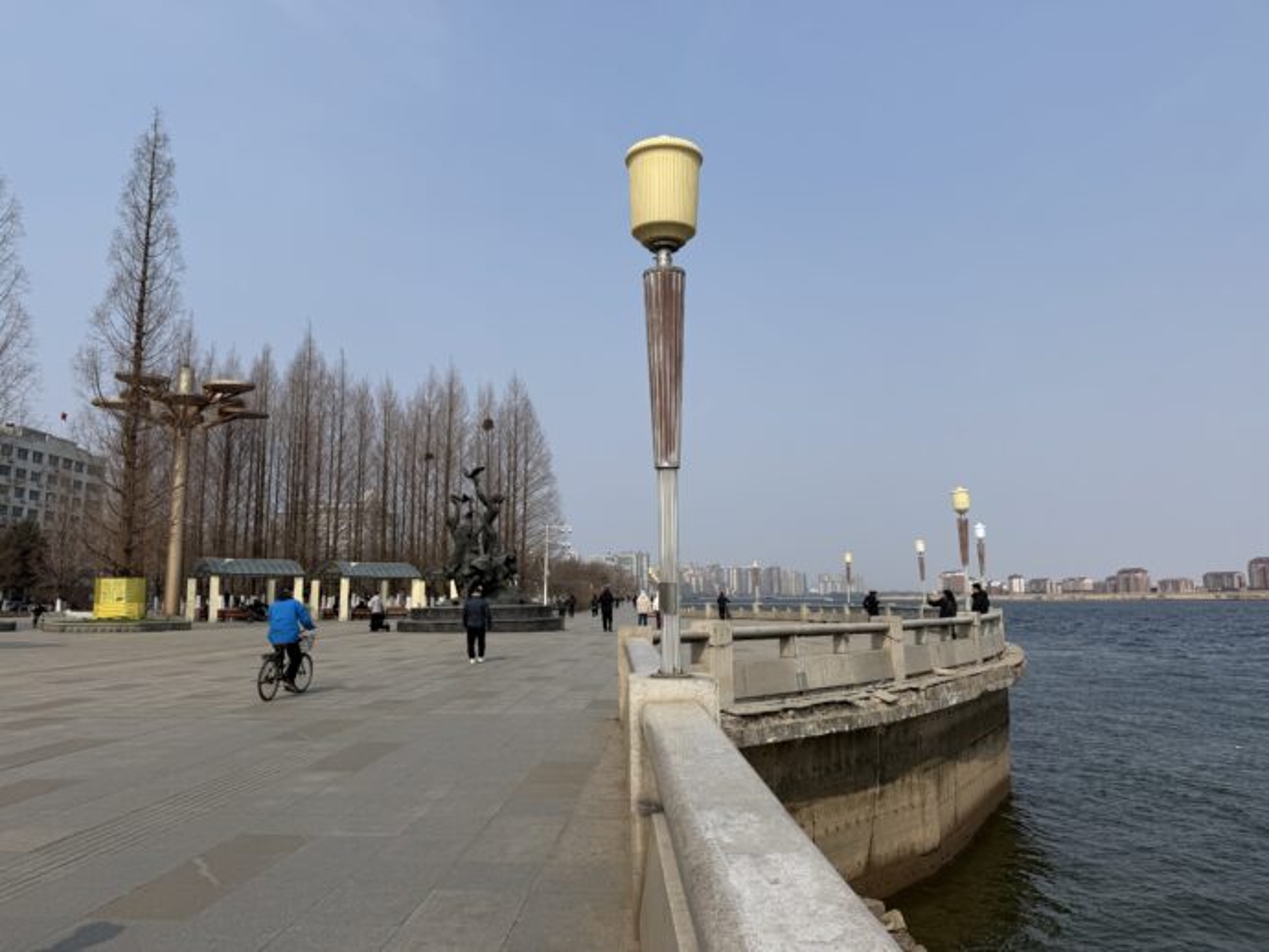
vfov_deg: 56.8
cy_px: 476
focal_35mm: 24
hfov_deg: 71.6
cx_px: 634
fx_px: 880
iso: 80
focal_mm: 6.76
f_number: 1.78
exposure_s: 1/7353
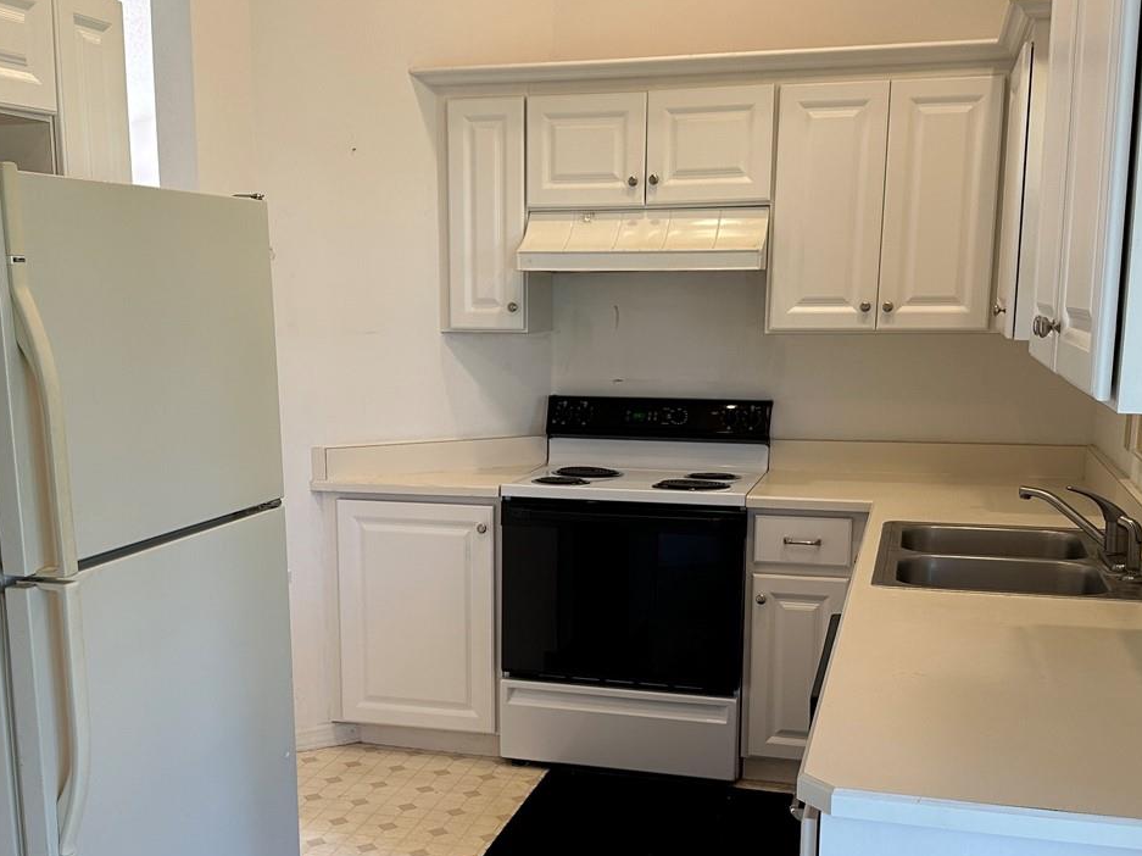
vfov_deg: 34.9
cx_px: 531
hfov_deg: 45.8
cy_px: 551
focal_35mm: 41
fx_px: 1352
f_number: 1.78
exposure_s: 1/120
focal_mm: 6.86
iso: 125
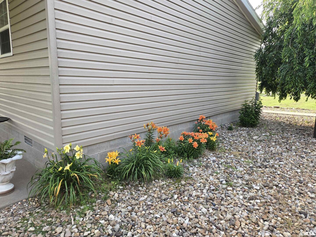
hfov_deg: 73.9
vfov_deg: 58.9
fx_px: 210
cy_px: 118
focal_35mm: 23
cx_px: 158
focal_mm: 5.4
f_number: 1.8
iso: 80
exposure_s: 1/508
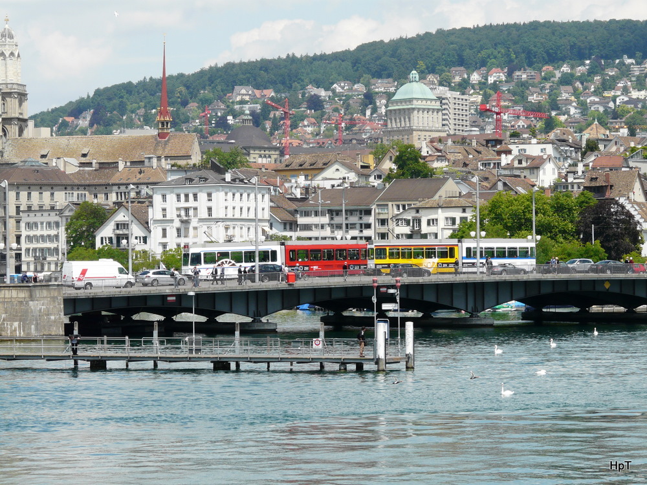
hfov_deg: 14.6
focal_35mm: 135
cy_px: 242
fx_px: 2523
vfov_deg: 11.0
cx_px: 324
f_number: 5.6
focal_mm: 22.1
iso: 100
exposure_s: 1/500
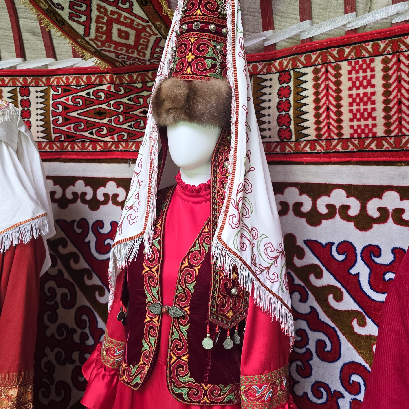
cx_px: 198
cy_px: 168
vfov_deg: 56.9
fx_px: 374
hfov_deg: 57.3
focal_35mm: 28
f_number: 1.7
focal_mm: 6.3
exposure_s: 1/100
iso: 200
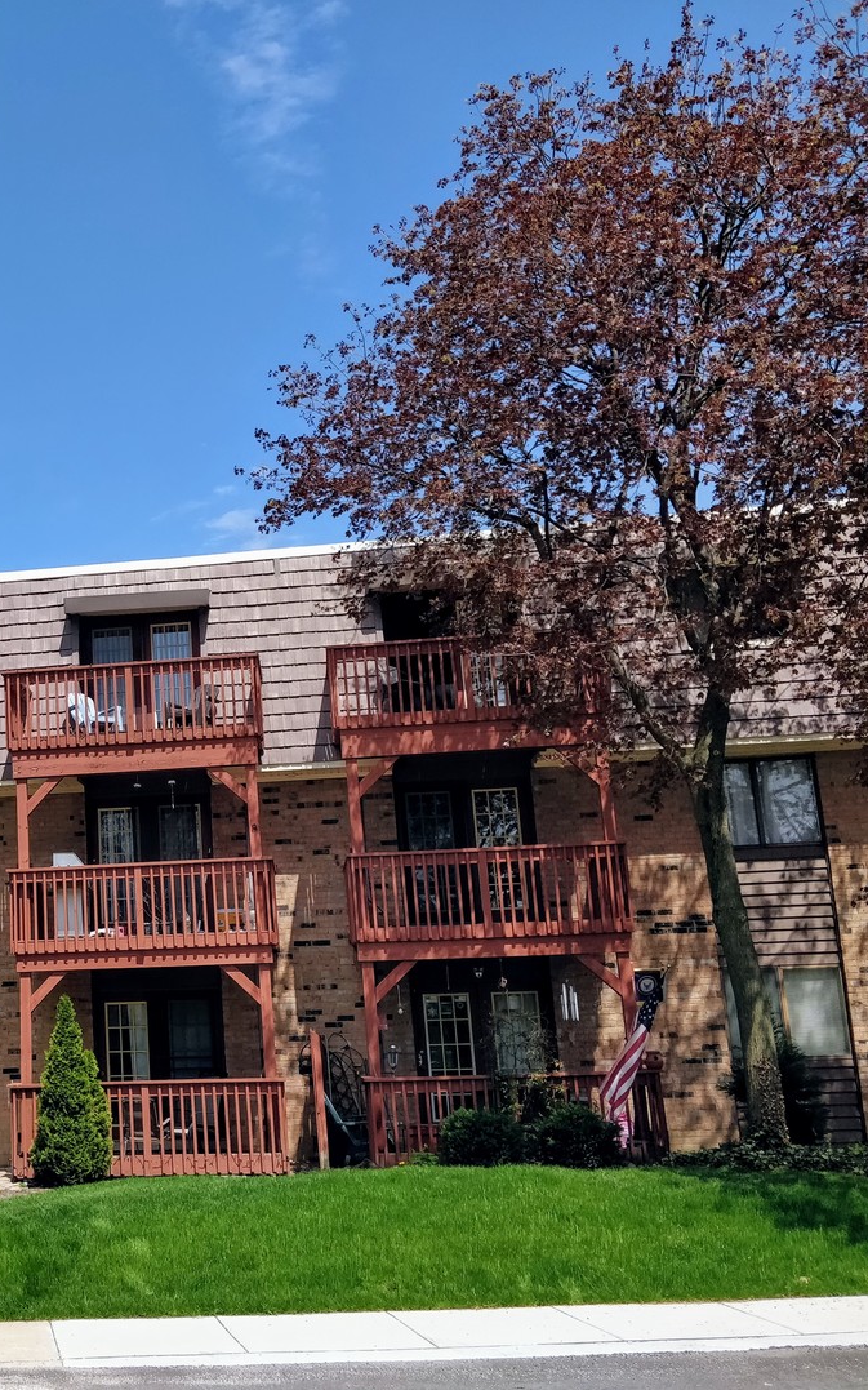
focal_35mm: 34
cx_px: 26
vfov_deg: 56.7
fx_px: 1287
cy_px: 694
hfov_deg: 34.3
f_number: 1.7
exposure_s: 1/2083
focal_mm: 4.1
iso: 160
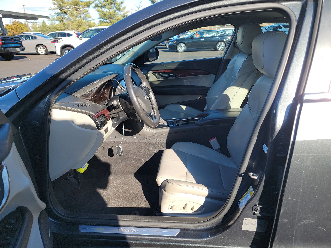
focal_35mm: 24
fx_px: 229
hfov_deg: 71.6
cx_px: 166
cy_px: 124
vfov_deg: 56.8
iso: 50
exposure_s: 1/224
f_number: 1.8
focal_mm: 6.7
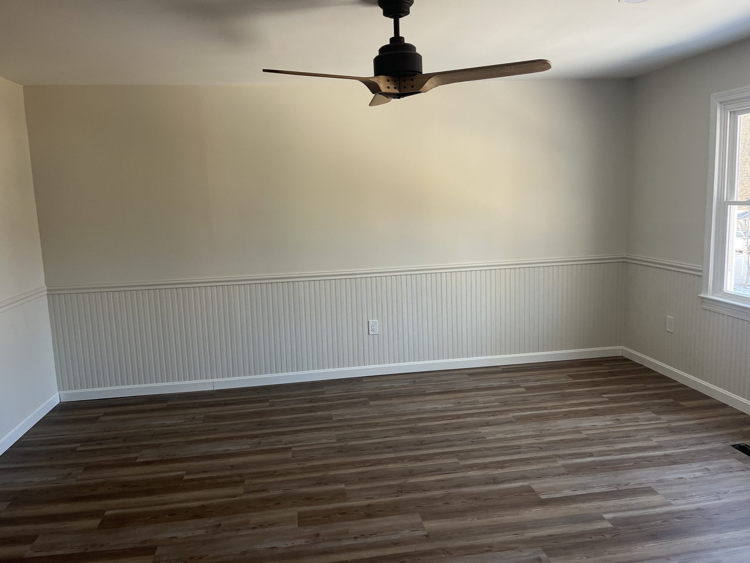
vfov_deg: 53.1
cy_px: 282
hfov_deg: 67.3
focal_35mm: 26
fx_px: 563
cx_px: 375
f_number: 1.6
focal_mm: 5.1
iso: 80
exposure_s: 1/122
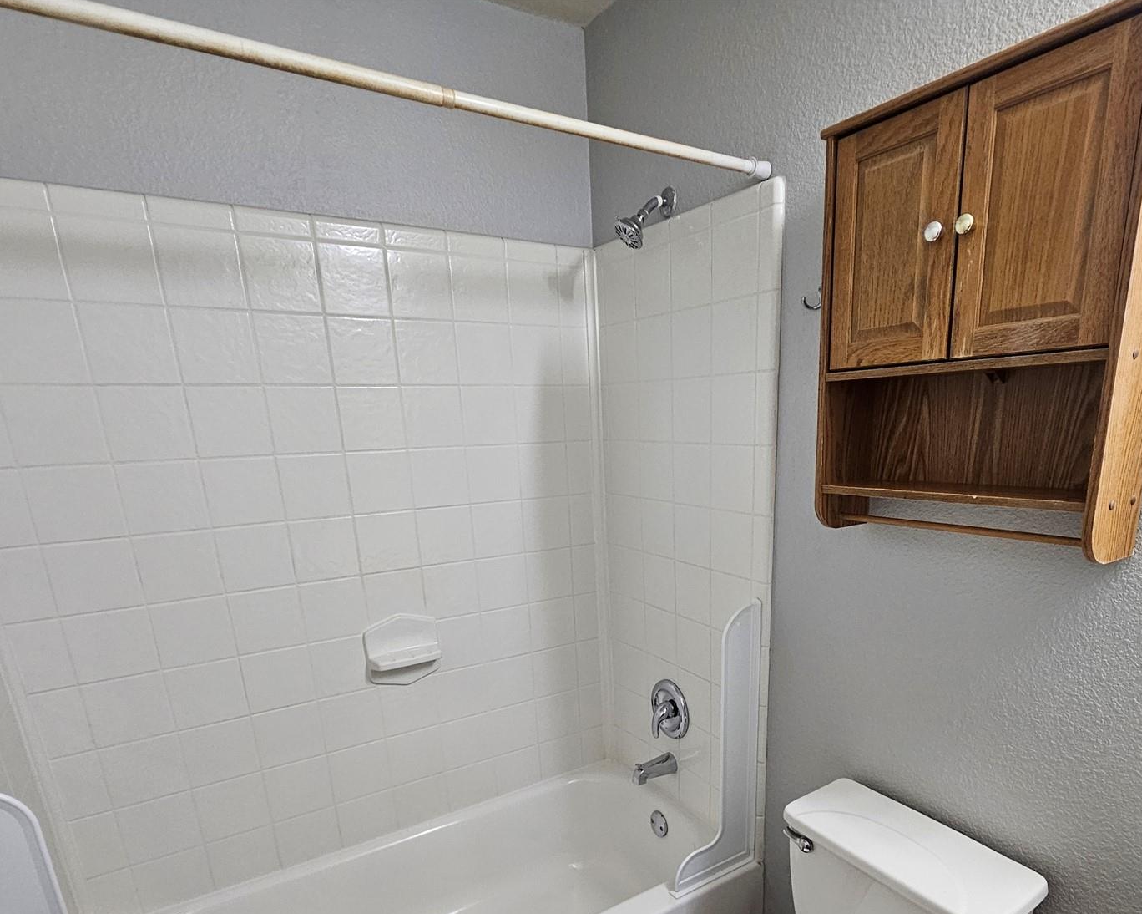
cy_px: 637
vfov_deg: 68.1
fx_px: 642
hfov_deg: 82.9
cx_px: 641
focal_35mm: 19
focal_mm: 2.2
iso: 200
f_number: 2.2
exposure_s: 1/60
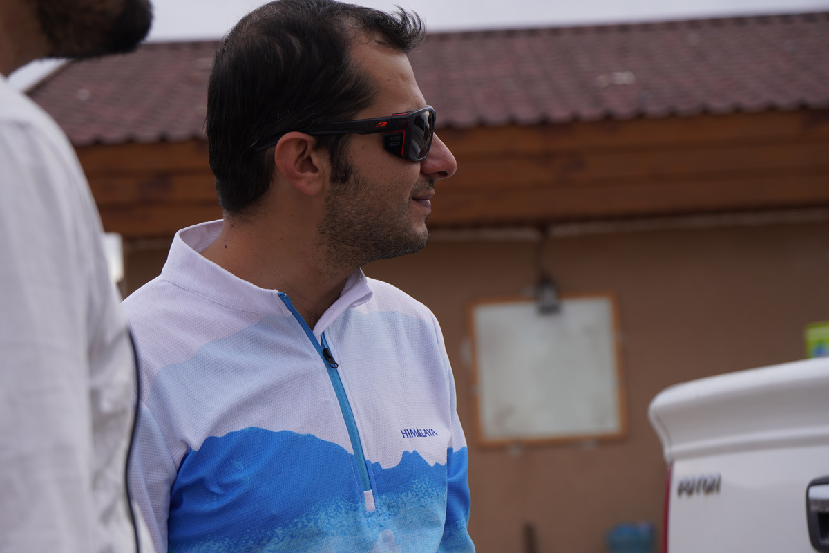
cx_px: 414
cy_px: 276
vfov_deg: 13.0
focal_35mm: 105
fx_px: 2418
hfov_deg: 19.5
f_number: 5
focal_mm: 70
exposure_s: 1/250
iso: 100
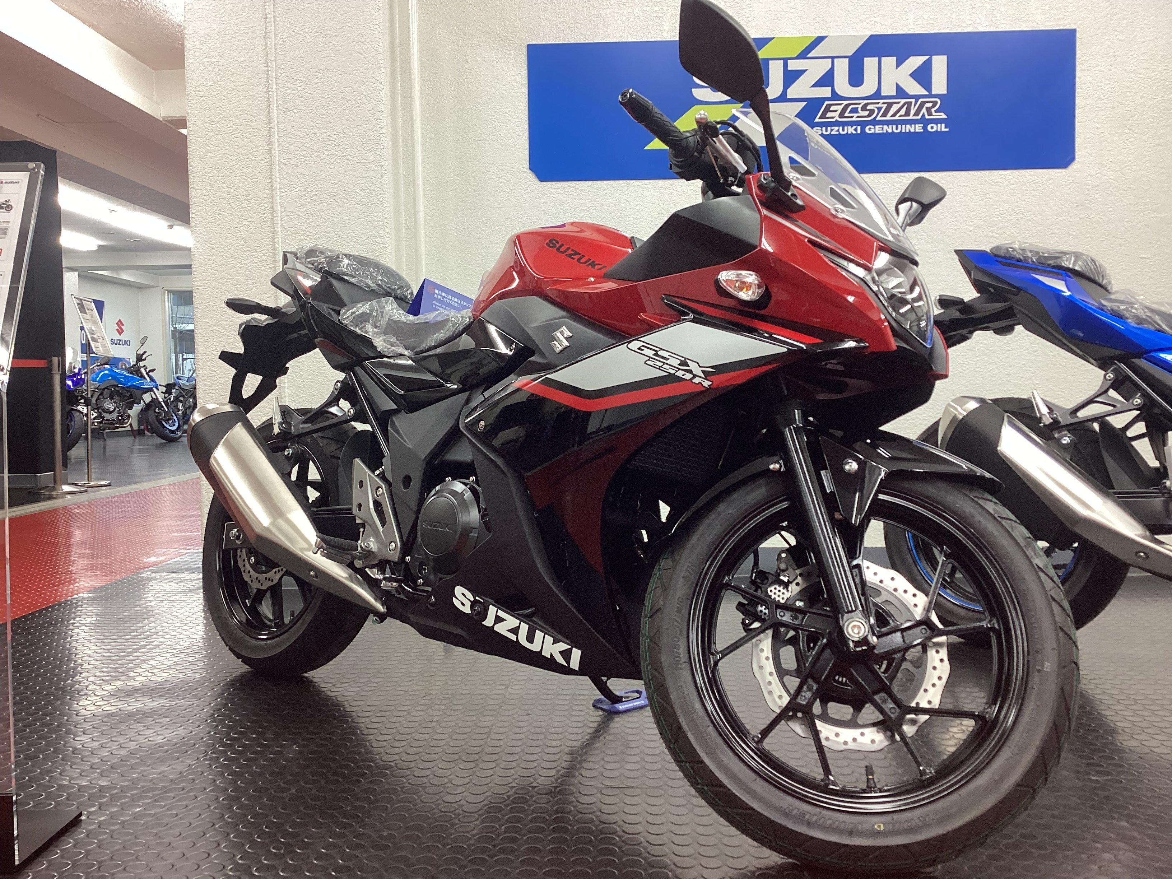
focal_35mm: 31
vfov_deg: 45.4
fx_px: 1050
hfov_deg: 58.4
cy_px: 440
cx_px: 586
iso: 100
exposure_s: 1/50
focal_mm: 3.3
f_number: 2.4
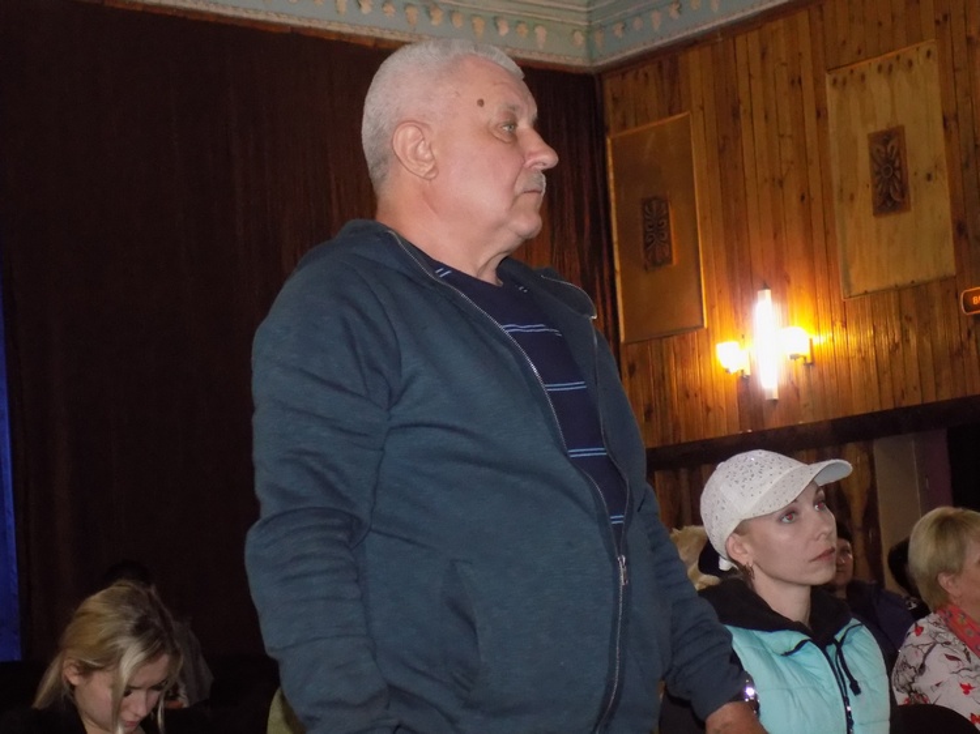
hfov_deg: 25.0
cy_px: 367
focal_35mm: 78
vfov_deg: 18.9
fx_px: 2208
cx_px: 490
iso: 800
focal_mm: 13.9
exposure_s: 1/30
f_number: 4.3
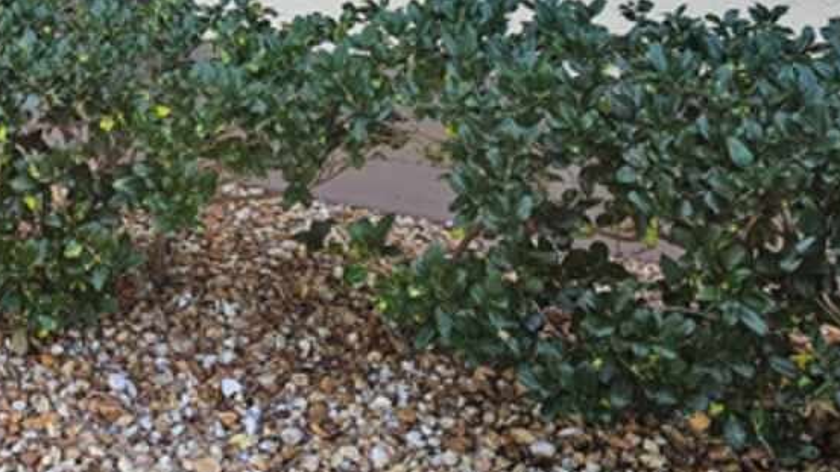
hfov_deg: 34.2
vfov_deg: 18.9
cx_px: 100
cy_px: -173
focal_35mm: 58
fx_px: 1292
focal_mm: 6.3
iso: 32
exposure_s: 1/180
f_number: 1.7
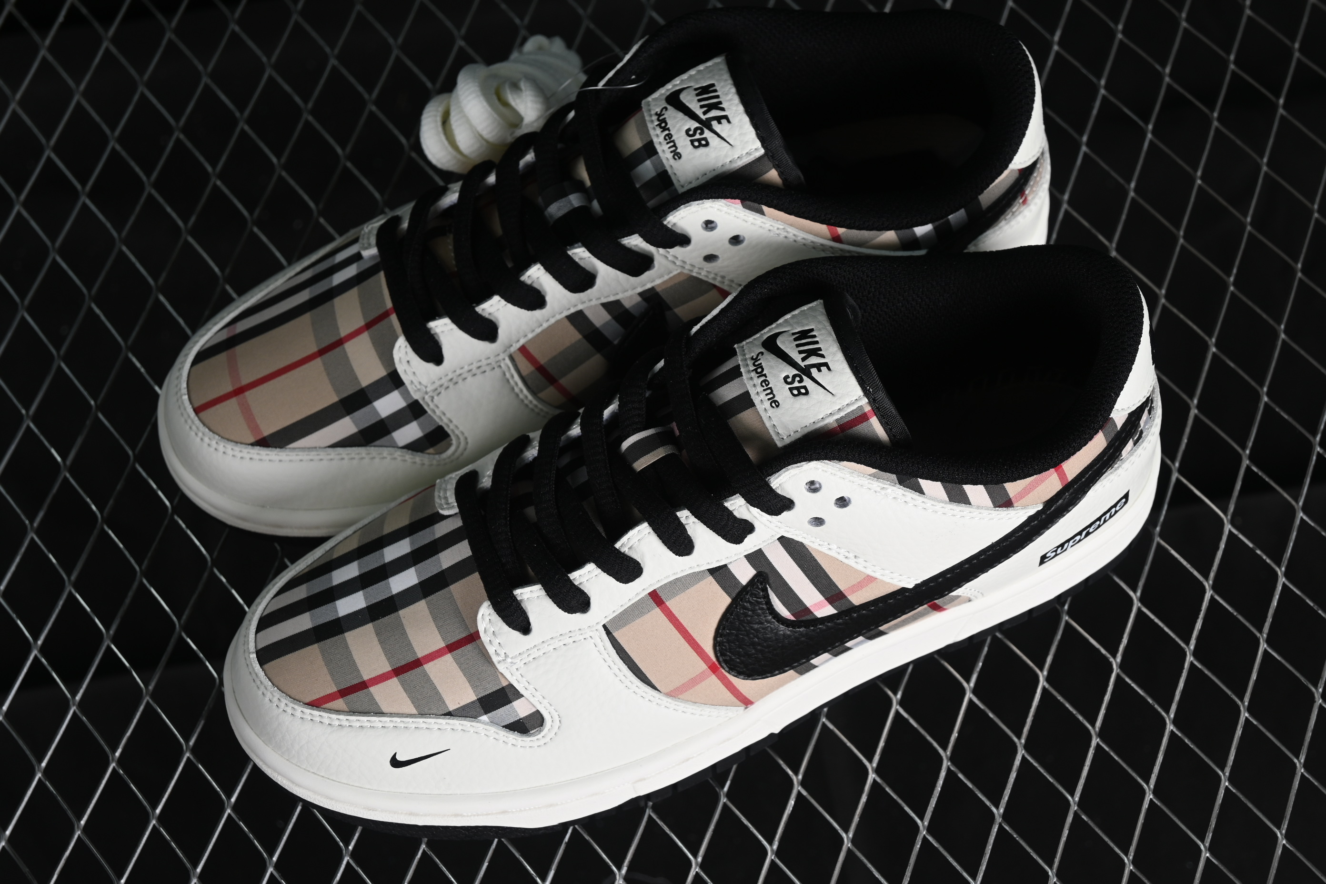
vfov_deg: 18.2
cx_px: 663
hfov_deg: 27.0
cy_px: 442
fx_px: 2762
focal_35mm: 75
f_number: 7.1
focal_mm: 50
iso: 160
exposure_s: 1/60
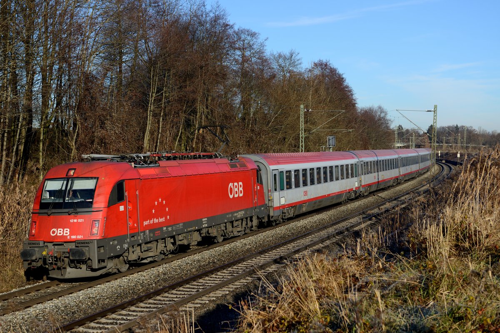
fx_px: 861
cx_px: 250
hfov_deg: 32.4
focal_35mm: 62
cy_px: 166
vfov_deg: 21.9
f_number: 5.6
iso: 200
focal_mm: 62
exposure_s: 1/1600
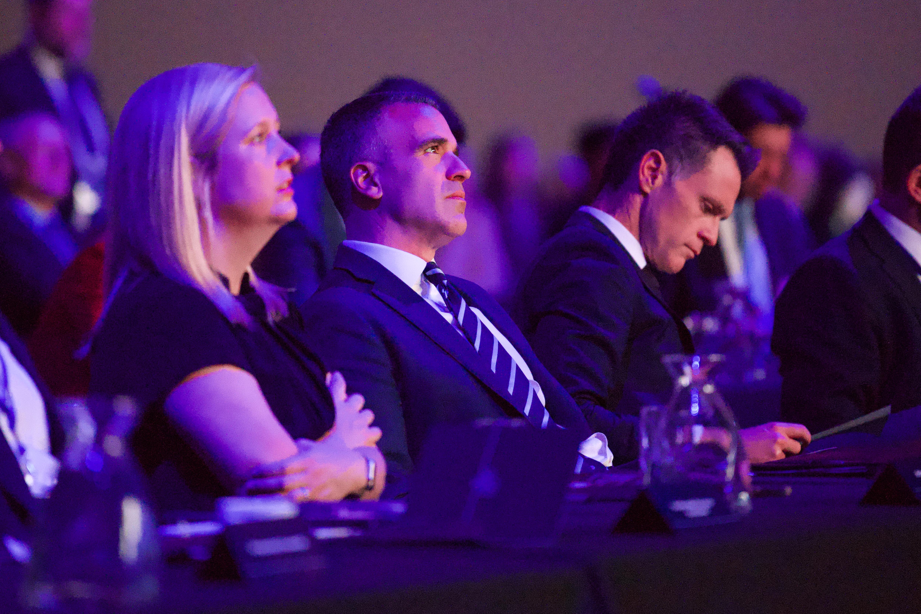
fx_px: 5116
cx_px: 460
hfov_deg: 10.3
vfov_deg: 6.9
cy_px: 307
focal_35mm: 200
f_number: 2.8
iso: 40000
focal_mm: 200
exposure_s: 1/200
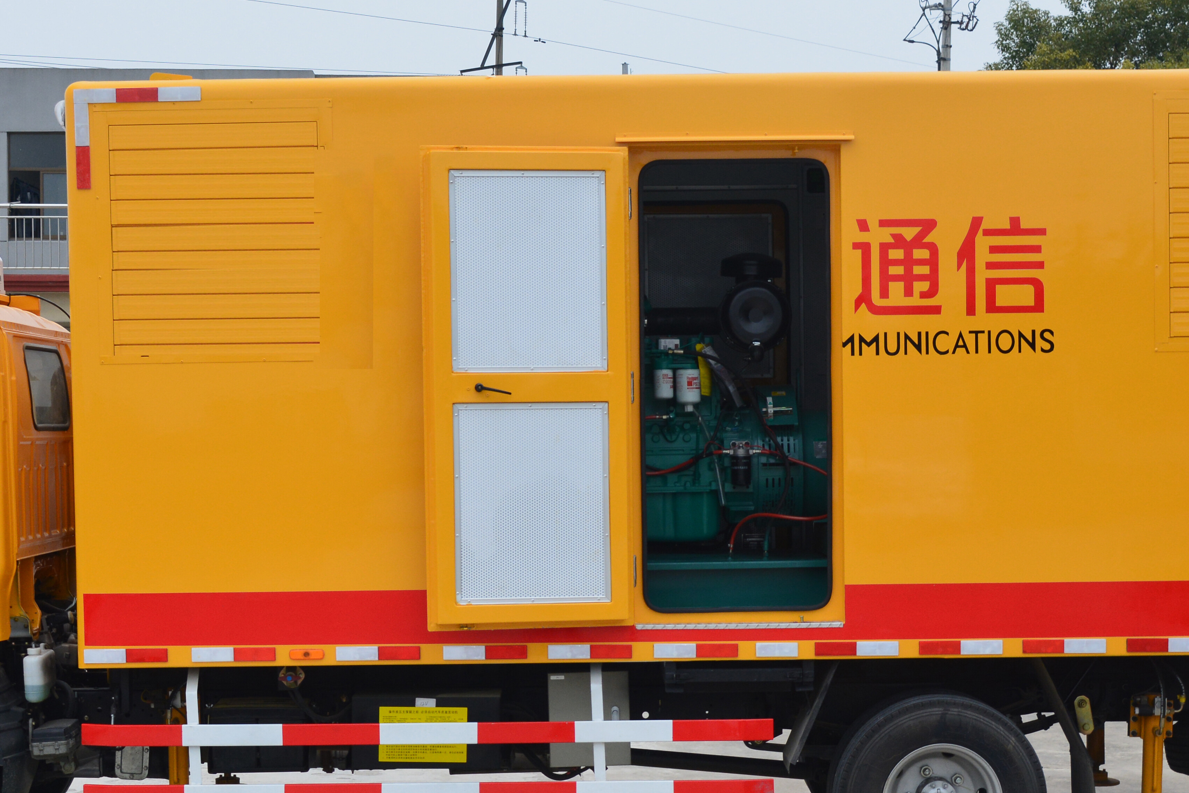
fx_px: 2539
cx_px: 577
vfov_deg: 17.6
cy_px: 586
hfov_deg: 26.4
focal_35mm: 77
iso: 400
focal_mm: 29
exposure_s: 1/30
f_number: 9
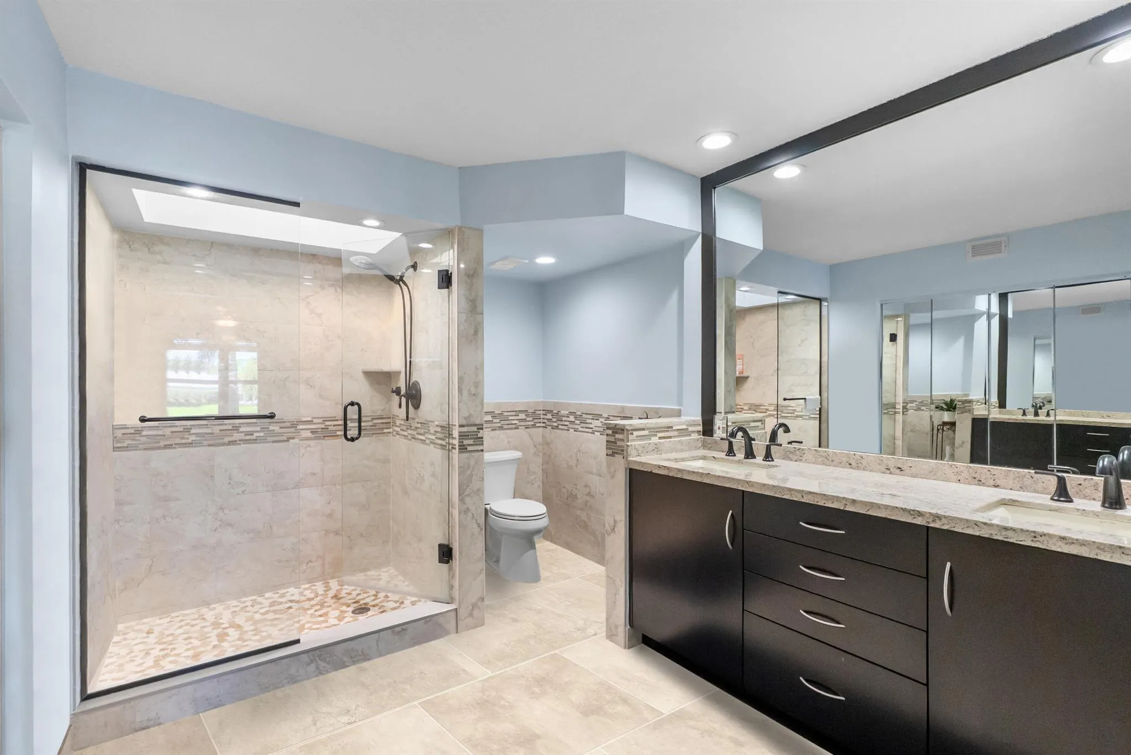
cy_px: 378
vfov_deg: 73.8
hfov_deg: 96.7
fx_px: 503
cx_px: 566
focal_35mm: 16
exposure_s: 1/50
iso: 6400
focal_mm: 16
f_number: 9
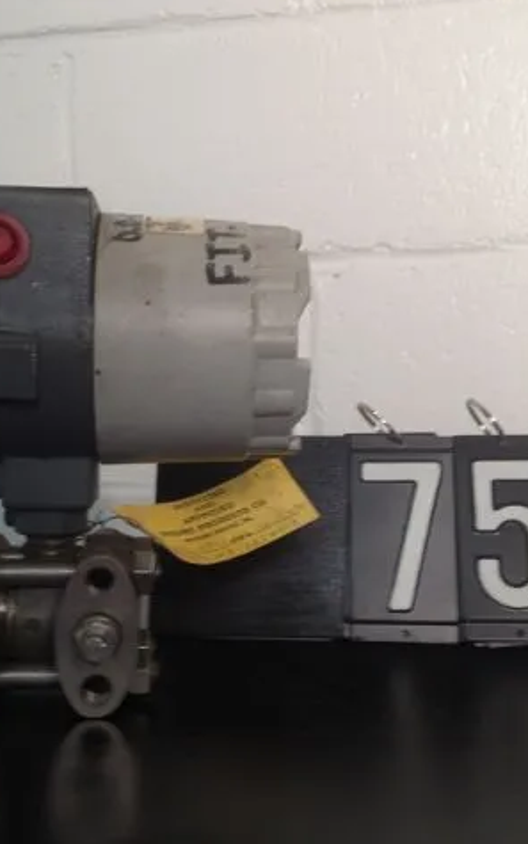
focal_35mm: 50
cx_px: 258
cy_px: 421
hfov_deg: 25.8
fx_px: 1151
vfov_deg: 40.3
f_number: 2.4
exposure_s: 1/24
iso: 64
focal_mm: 4.28
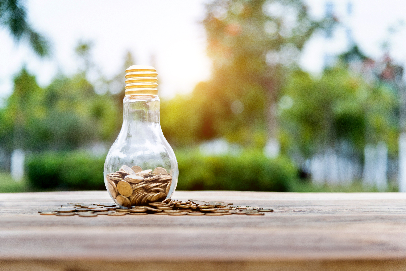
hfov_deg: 28.8
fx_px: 789
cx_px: 203
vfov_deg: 19.5
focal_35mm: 70
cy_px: 136
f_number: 4
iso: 400
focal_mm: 70
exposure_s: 1/200
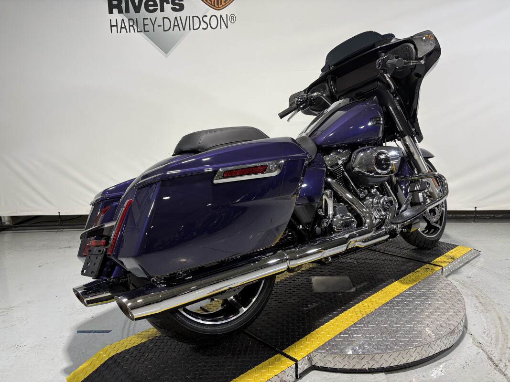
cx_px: 255
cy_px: 191
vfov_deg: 53.1
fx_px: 383
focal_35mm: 26
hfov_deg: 67.3
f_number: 1.6
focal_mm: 5.96
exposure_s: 1/120
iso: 50
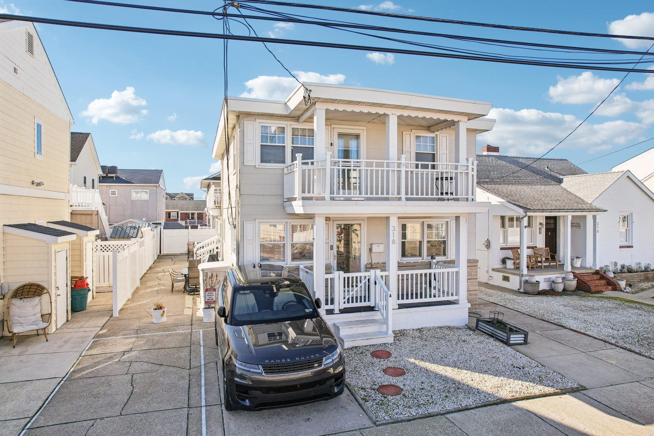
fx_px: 400
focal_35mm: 22
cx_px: 327
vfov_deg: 57.2
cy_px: 218
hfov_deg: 78.6
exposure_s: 1/1000
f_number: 2.8
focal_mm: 8.4
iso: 100
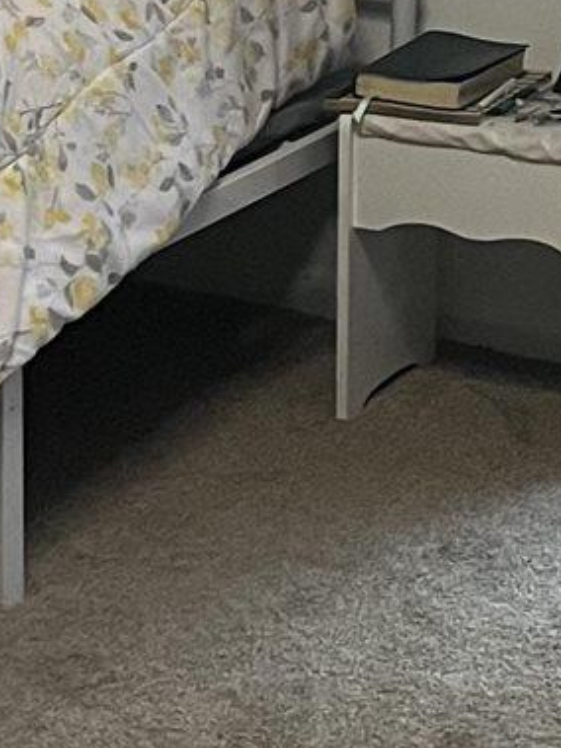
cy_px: -215
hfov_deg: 9.4
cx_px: 318
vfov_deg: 12.2
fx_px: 3416
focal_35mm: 158
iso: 200
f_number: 1.6
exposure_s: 1/60
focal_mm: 5.1
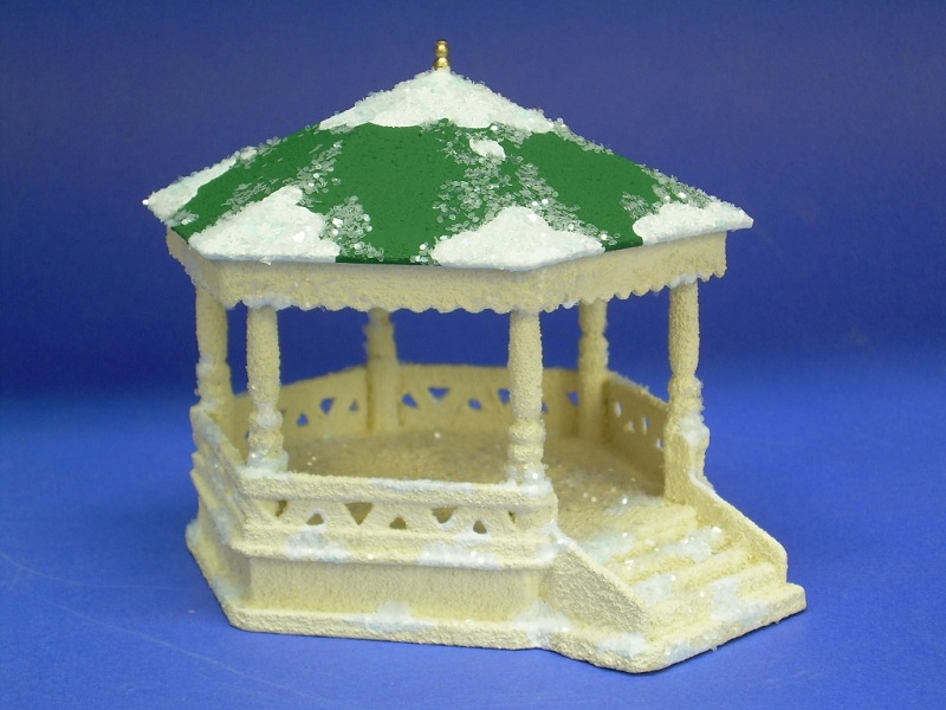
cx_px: 473
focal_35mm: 82
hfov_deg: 23.8
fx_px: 2241
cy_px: 355
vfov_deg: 18.0
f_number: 4
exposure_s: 1/8
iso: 50
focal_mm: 13.9
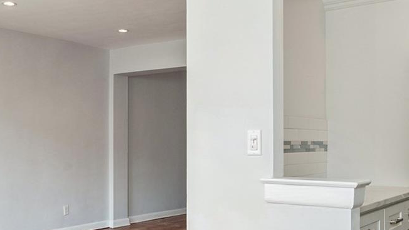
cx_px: 183
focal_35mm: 46
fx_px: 499
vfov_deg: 25.7
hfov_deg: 44.5
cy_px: 165
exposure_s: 1/5
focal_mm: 14
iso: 200
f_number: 11
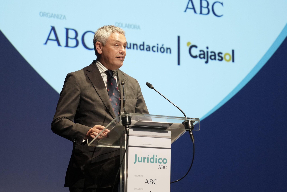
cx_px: 144
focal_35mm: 105
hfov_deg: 19.5
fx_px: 837
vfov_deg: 13.0
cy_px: 96
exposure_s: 1/160
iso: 2000
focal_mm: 70
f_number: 2.8
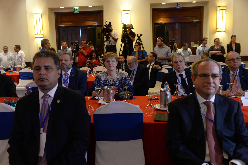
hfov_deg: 53.1
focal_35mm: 36
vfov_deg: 36.9
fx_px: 248
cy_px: 82
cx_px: 124
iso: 1600
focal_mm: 36
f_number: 5
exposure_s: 1/40
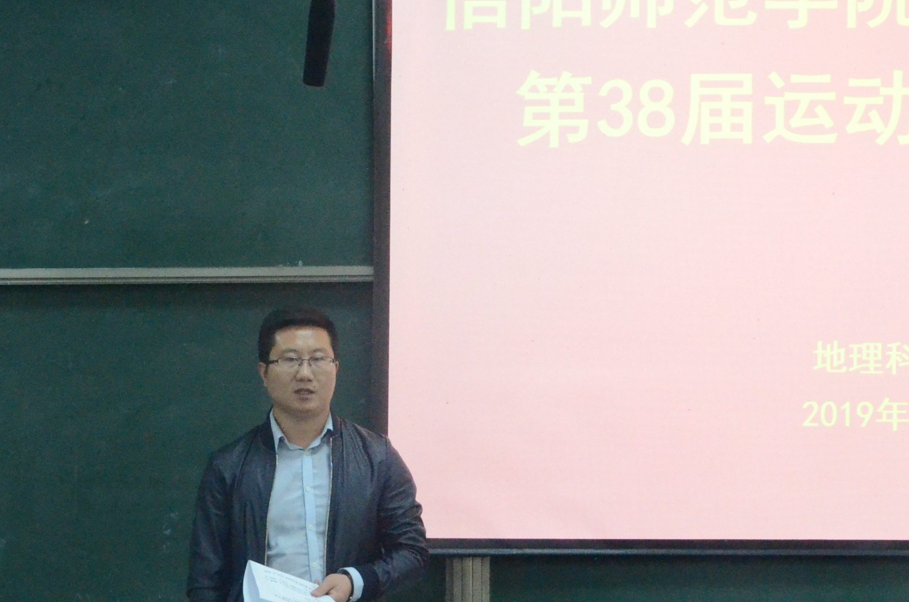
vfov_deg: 14.0
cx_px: 471
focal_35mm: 97
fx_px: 2452
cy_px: 442
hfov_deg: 21.0
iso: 4500
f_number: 7.1
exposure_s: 1/50
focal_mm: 25
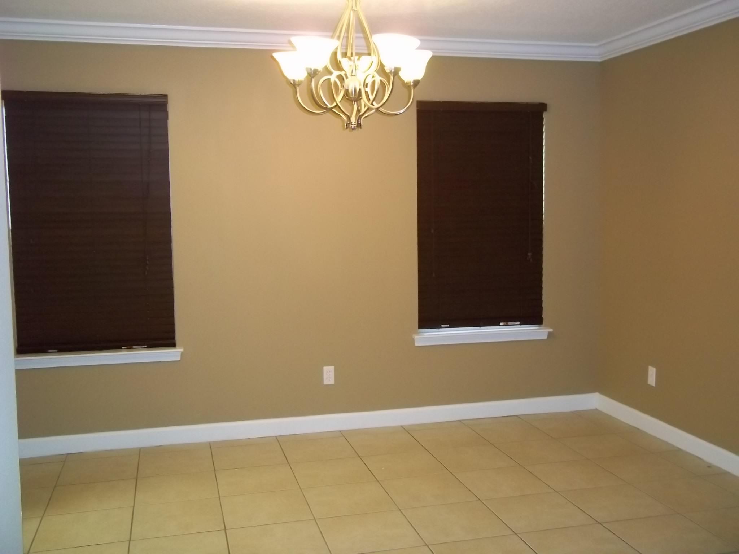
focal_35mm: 36
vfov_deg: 39.7
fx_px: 769
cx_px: 370
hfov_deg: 51.4
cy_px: 277
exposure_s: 1/30
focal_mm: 6.5
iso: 320
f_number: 3.1
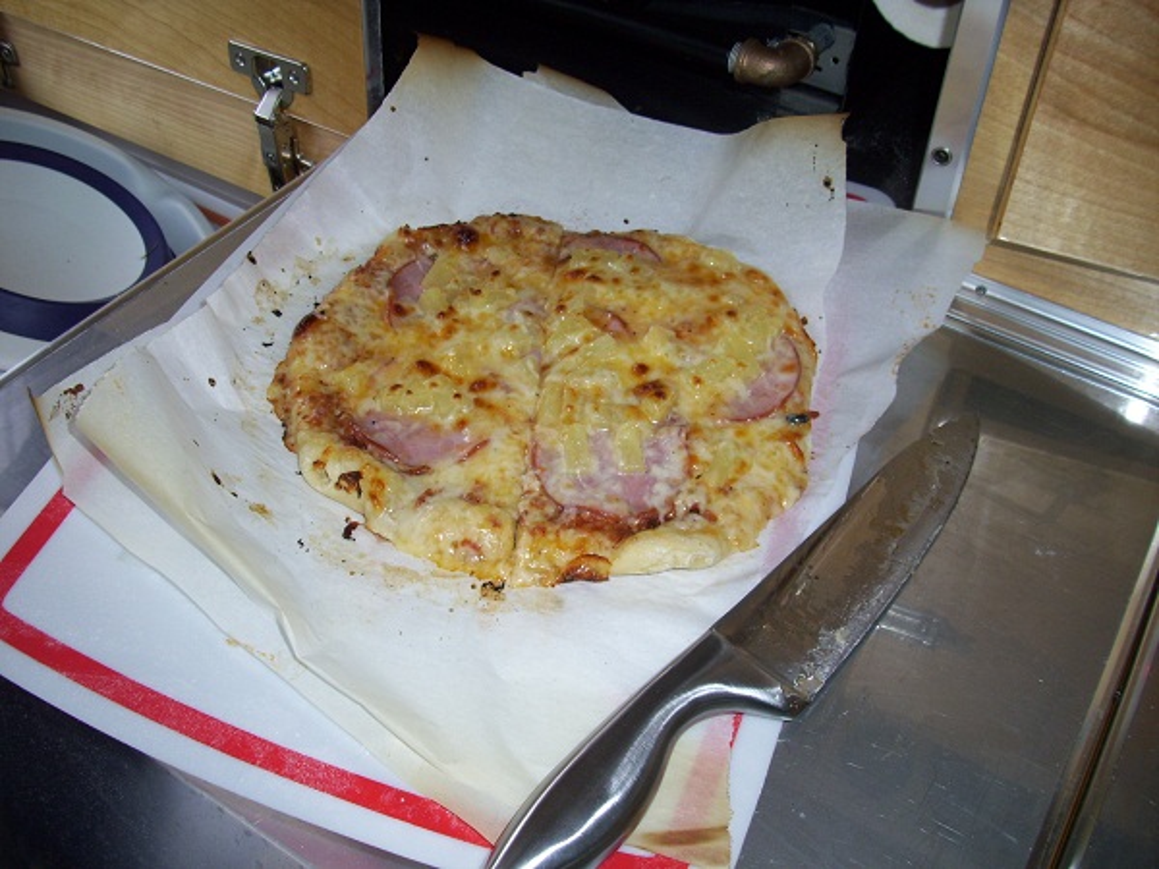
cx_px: 580
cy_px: 434
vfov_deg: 41.8
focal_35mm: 34
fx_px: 1138
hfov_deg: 54.0
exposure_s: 1/40
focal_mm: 5.7
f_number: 2.9
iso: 80
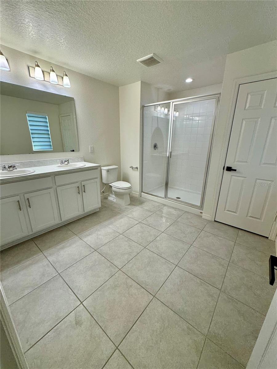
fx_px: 149
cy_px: 184
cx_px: 138
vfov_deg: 102.1
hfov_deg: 85.7
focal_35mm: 14
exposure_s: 1/120
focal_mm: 2.22
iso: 80
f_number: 2.2
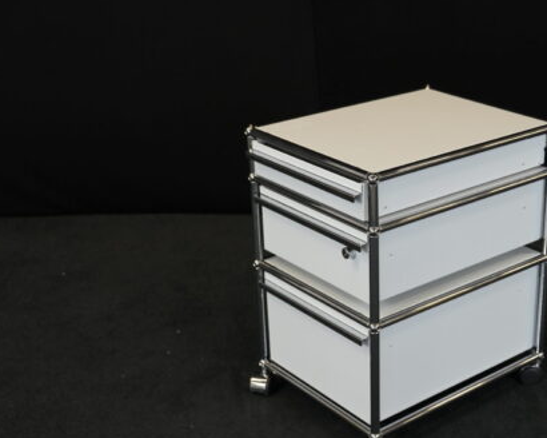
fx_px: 955
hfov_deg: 31.5
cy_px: 262
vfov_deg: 25.8
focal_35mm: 59
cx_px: 392
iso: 2000
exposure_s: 1/160
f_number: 4
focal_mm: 43
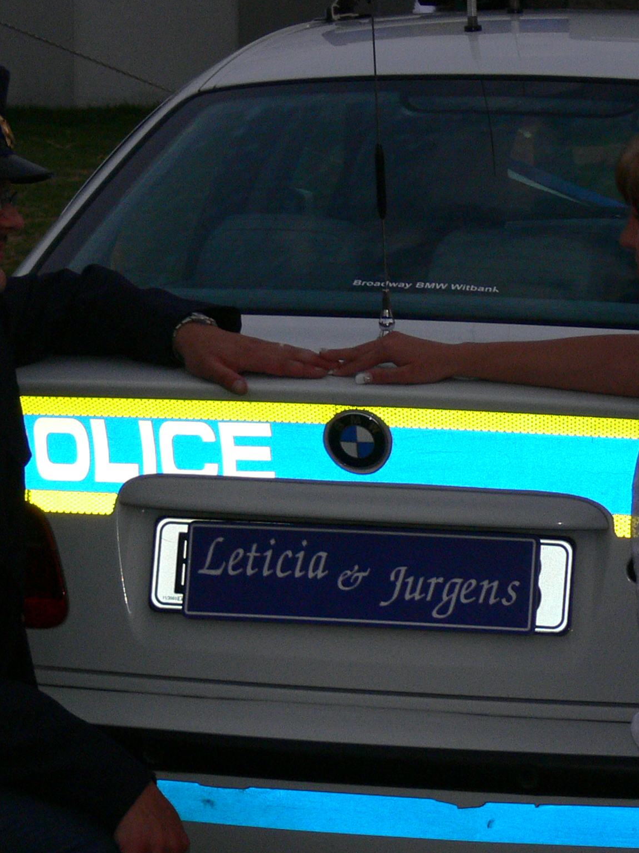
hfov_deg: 9.2
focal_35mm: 162
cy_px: 426
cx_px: 392
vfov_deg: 12.2
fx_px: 3988
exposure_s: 1/30
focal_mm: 16.2
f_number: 3.2
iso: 100
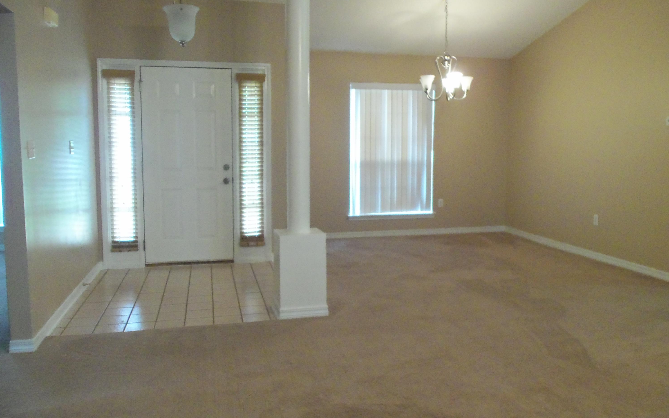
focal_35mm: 31
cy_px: 187
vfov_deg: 40.5
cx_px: 336
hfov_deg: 61.2
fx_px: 565
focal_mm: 5.2
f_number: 3.4
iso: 400
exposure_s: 1/25
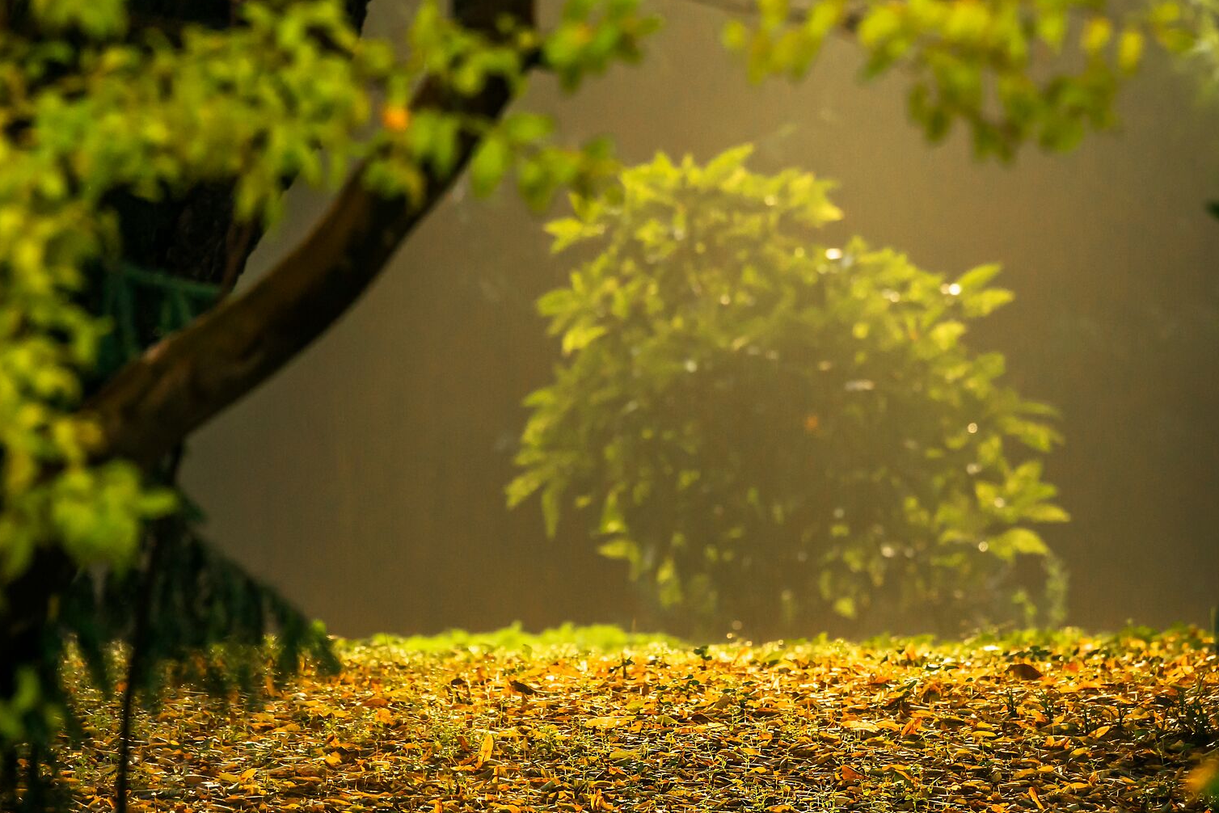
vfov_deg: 2.4
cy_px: 495
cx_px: 843
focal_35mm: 573
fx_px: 19405
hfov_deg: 3.6
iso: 1600
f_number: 7.1
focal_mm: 360
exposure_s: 1/250
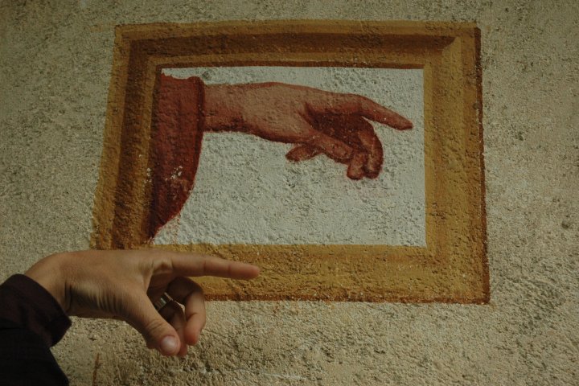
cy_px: 193
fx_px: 917
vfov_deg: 23.8
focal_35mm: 57
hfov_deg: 35.1
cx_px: 290
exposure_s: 1/160
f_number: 6.3
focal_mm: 38
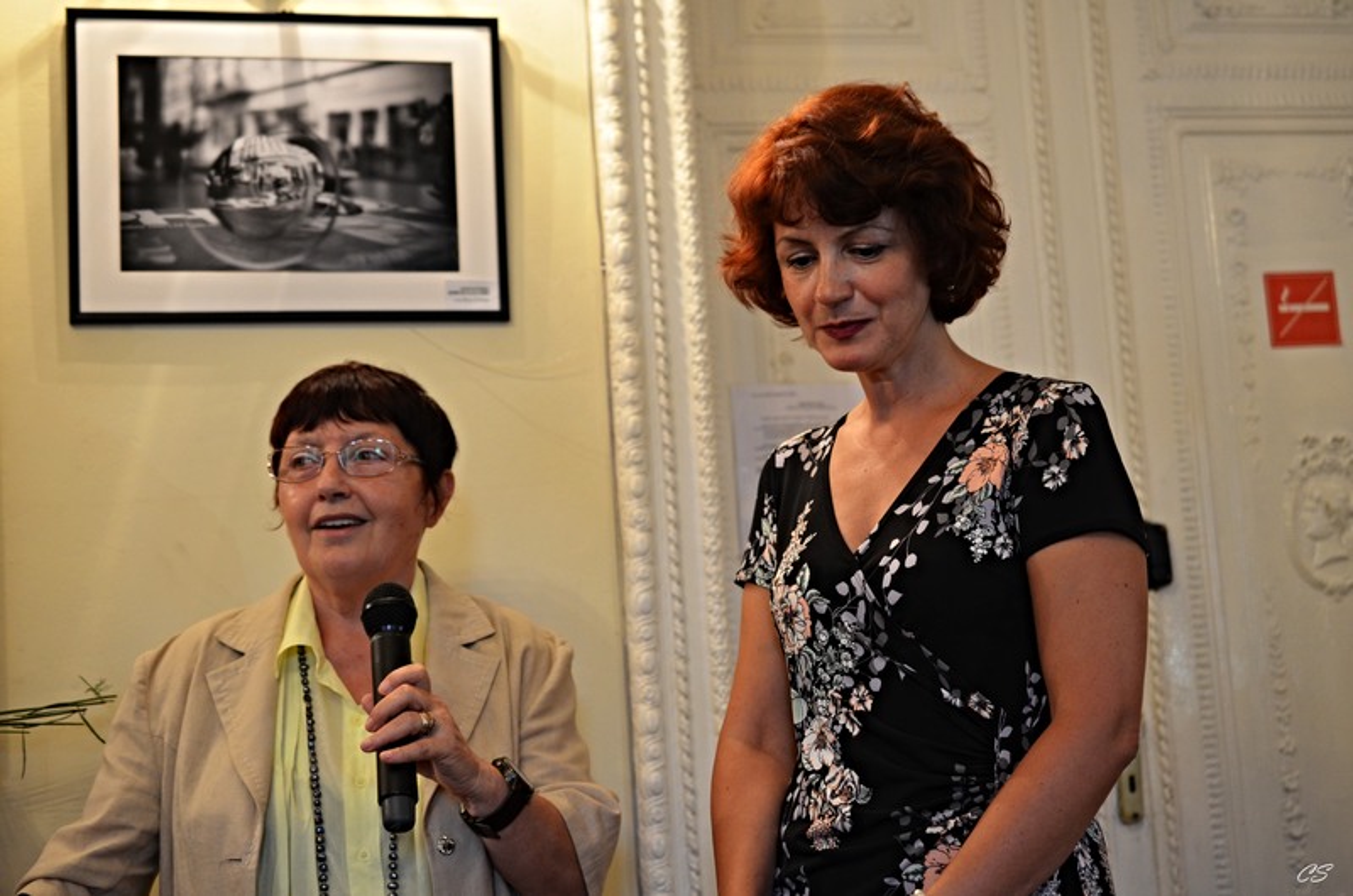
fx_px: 2250
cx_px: 676
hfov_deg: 33.5
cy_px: 448
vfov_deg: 22.5
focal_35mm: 60
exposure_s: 1/40
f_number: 3.2
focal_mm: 40
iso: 800
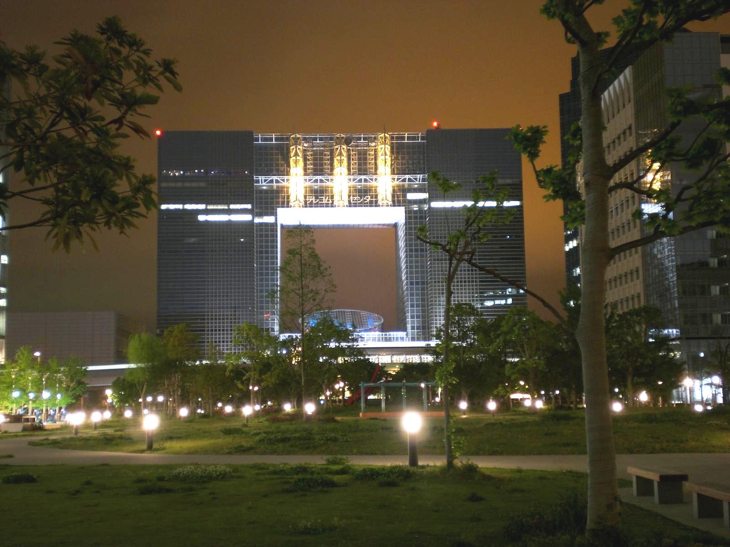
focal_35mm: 51
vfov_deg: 28.6
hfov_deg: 37.5
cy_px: 274
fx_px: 1076
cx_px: 365
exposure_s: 4
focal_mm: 8.44
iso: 50
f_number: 3.6
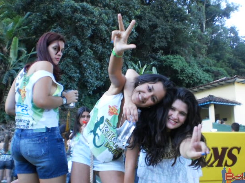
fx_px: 304
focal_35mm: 43
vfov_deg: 33.6
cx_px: 134
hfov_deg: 43.8
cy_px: 85
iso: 100
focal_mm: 6.3
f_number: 3.1
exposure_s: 1/30
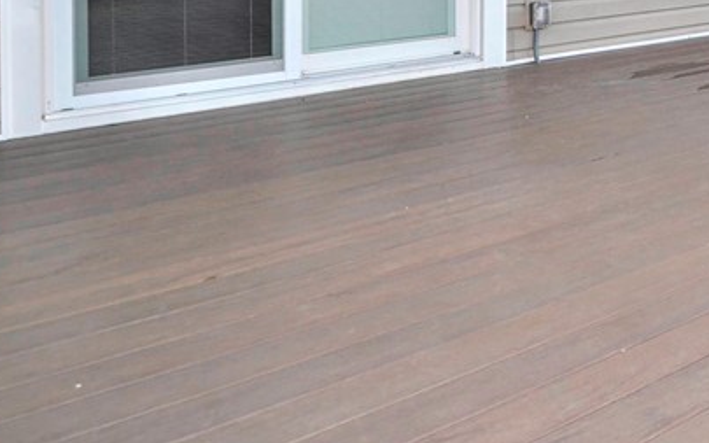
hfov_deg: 39.2
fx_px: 792
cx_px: 786
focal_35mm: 41
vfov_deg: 27.2
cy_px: -100
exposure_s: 1/200
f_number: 7.1
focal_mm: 10
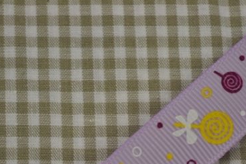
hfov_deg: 14.0
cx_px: 111
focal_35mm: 147
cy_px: 154
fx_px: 1004
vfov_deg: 9.3
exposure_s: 1/60
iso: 450
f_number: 5.3
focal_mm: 45
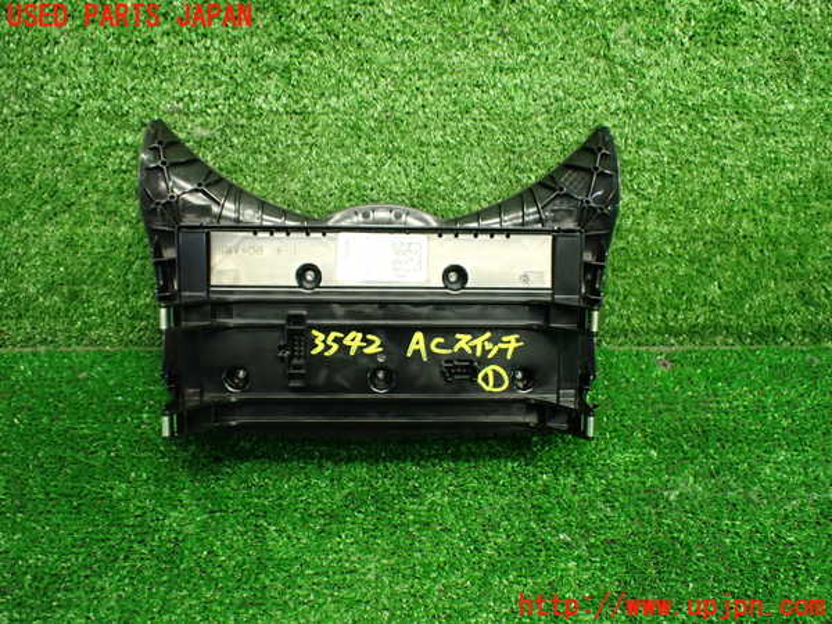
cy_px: 312
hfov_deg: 60.0
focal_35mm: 30
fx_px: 721
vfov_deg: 46.8
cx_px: 416
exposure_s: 1/125
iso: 800
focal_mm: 5.4
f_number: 2.3
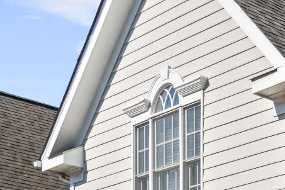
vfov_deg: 13.3
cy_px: 313
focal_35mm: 95
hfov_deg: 16.4
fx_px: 752
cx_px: 573
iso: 400
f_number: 5.6
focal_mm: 21
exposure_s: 1/1600
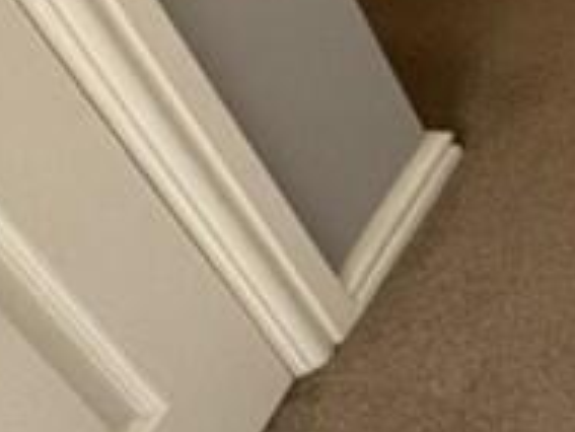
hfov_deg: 17.0
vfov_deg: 16.4
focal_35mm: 76
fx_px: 1263
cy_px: -336
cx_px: 1220
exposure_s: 1/73
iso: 200
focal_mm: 2.22
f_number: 2.2
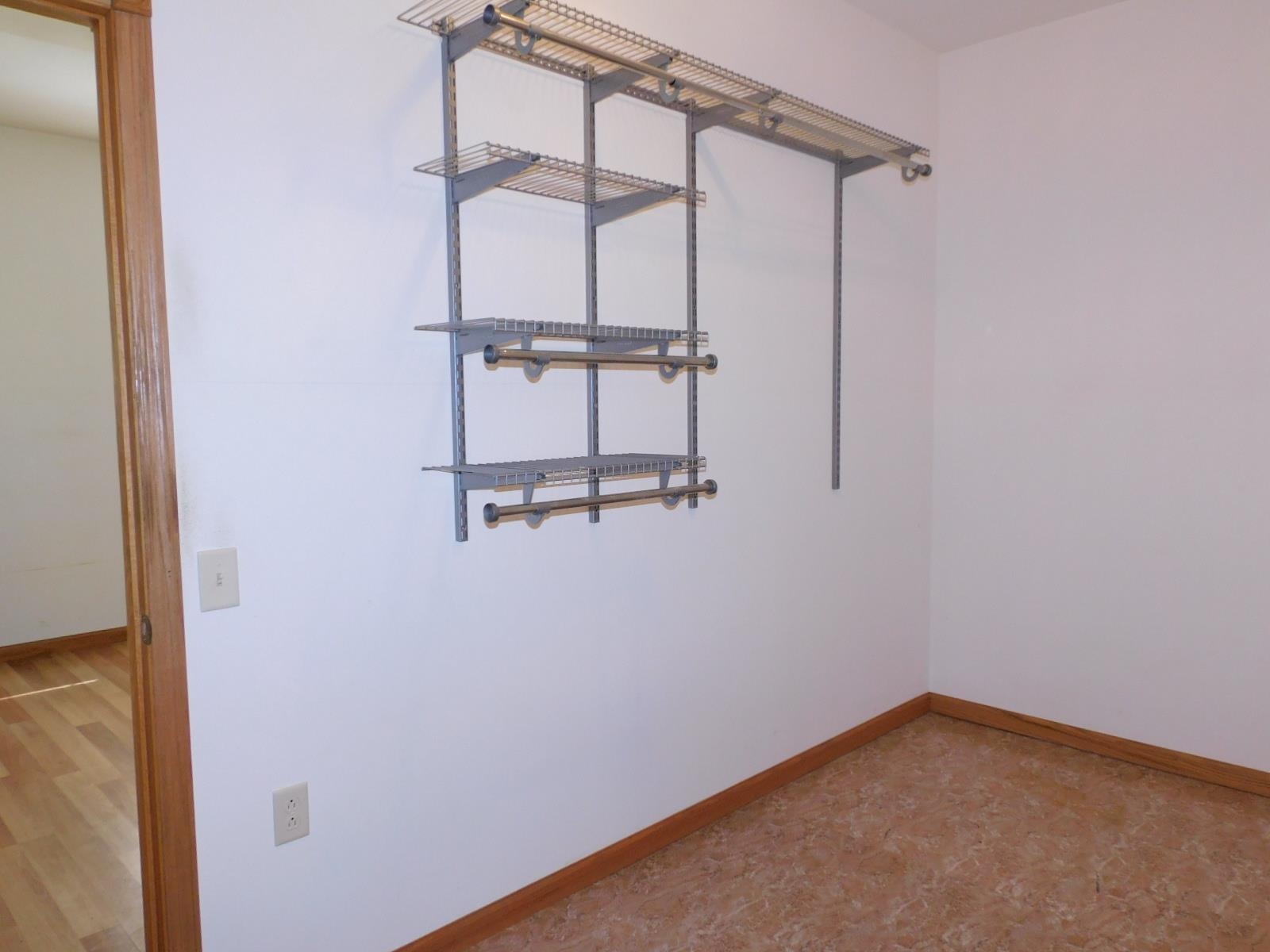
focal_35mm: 24
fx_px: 881
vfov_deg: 56.8
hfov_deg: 71.6
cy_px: 476
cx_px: 635
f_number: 3.3
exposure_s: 1/30
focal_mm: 4.3
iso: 200
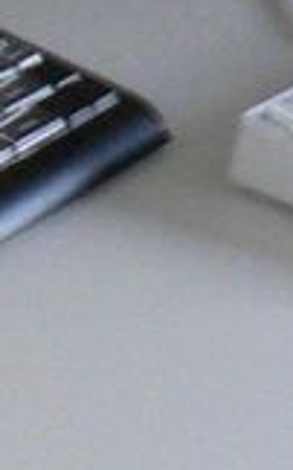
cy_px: 244
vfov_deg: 7.0
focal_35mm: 302
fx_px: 3865
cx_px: -650
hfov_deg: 4.2
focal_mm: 6
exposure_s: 1/13
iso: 200
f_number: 2.8
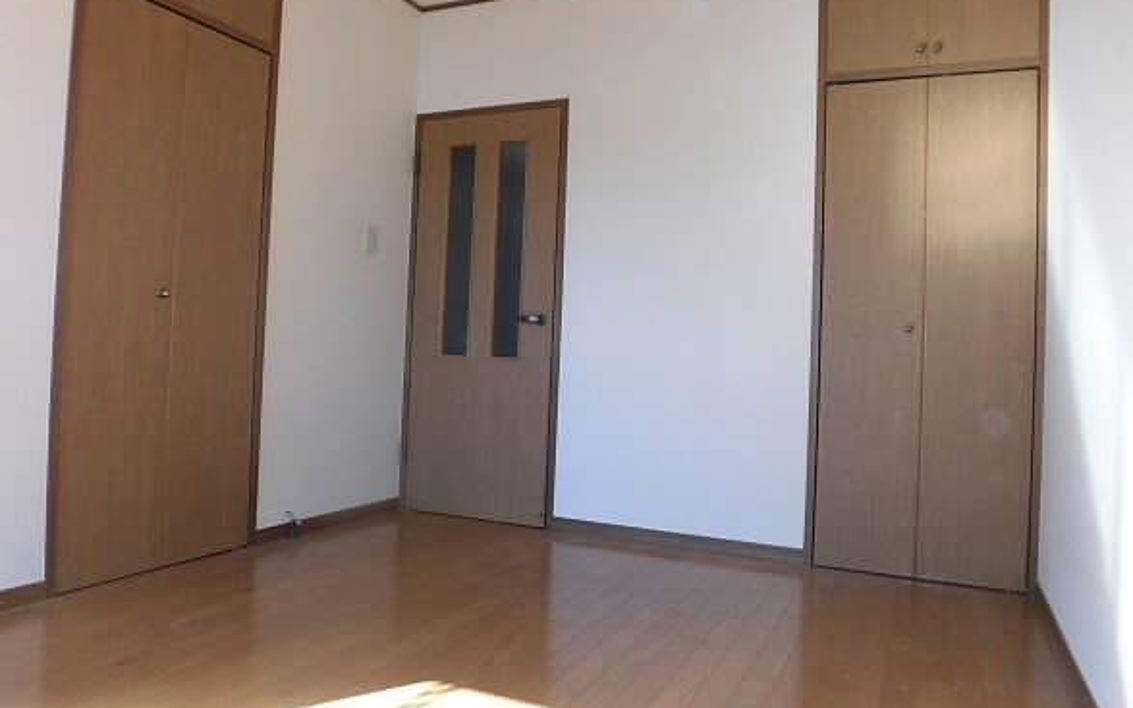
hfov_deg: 70.4
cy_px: 328
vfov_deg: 47.6
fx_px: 803
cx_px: 564
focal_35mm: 26
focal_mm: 4.3
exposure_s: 1/80
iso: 100
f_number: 3.1
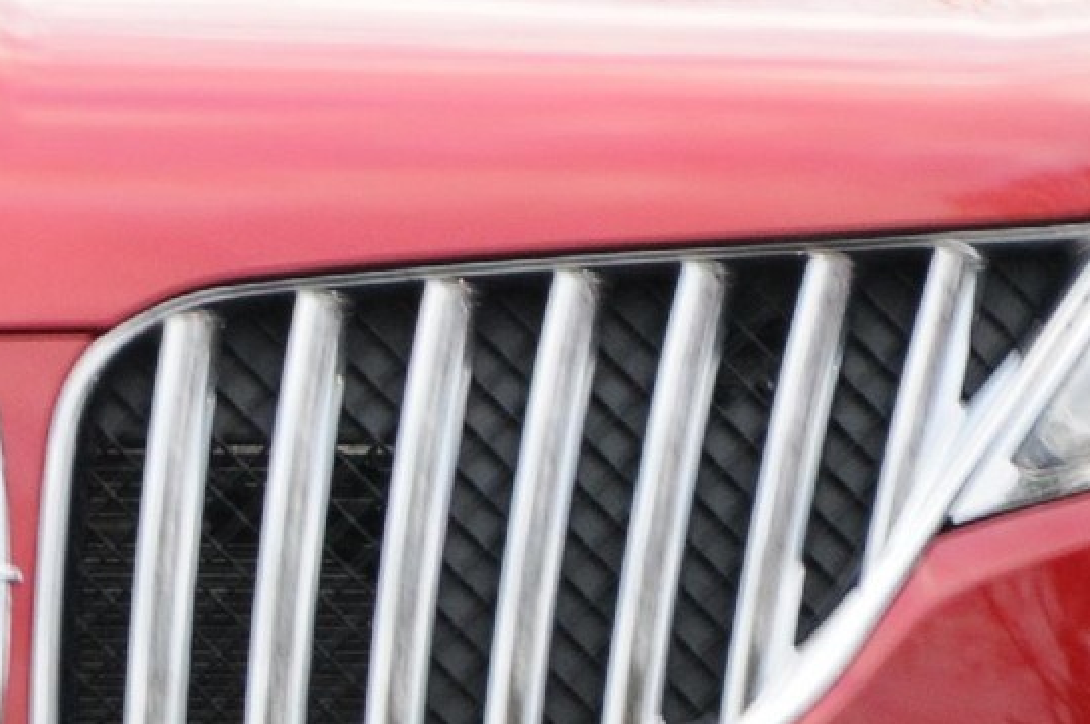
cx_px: -18
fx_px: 36601
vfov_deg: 1.1
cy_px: 371
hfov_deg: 1.7
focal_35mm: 1210
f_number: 8
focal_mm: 175
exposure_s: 1/60
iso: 500
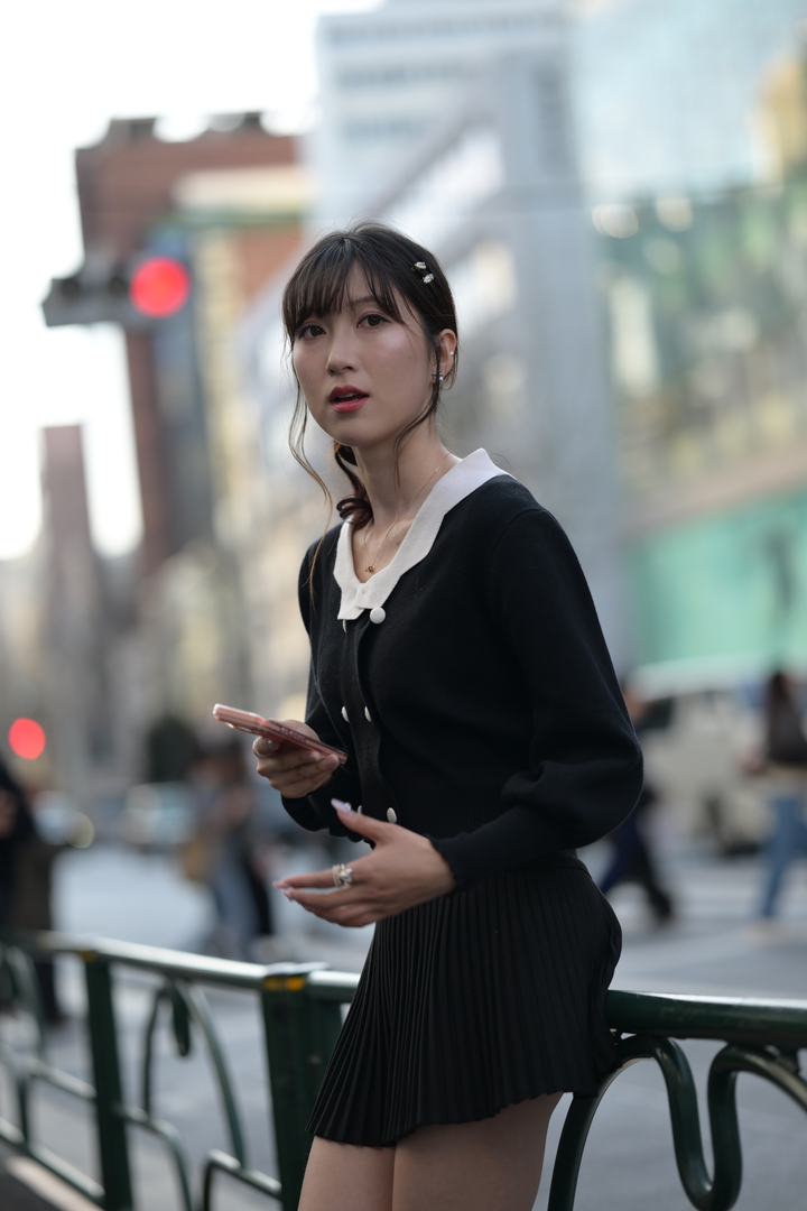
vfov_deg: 23.9
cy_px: 606
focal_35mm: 85
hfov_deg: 16.1
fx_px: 2858
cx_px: 404
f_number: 1.8
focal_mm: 85
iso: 64
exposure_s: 1/400
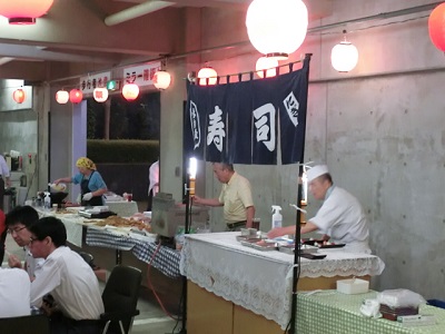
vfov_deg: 26.1
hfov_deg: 34.3
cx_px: 222
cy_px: 167
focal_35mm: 56
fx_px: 720
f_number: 4.9
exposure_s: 1/25
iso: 800
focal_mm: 9.8
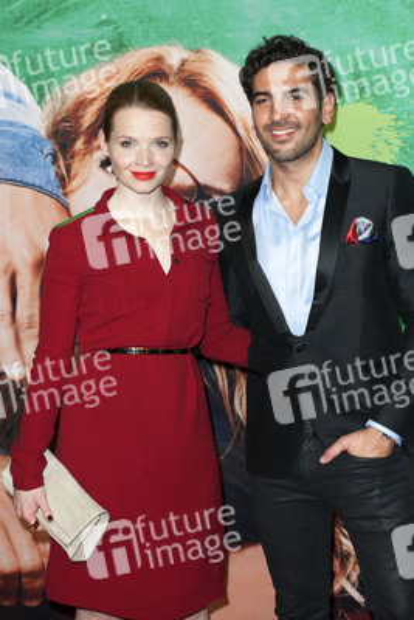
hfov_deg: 17.1
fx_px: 1379
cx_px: 207
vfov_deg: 25.4
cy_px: 310
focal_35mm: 80
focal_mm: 80
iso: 800
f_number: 5.6
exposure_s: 1/250
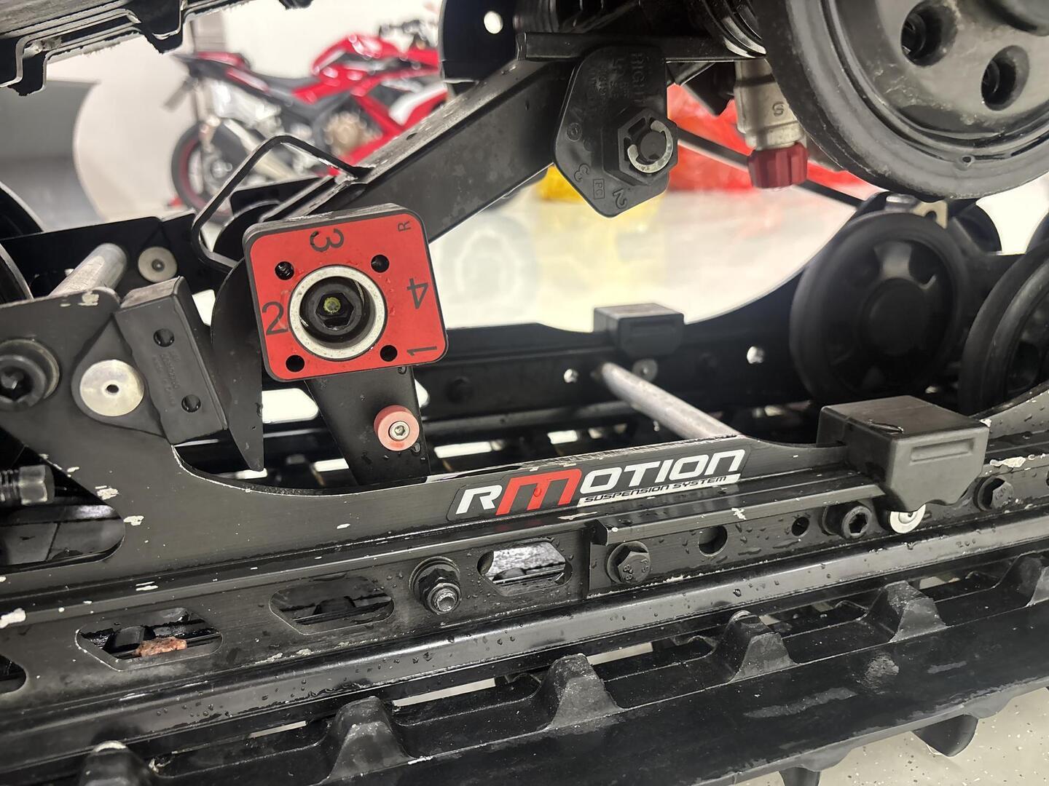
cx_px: 524
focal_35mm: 26
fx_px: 788
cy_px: 393
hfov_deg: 67.3
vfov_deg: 53.1
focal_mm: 5.96
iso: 250
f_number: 1.6
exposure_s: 1/50
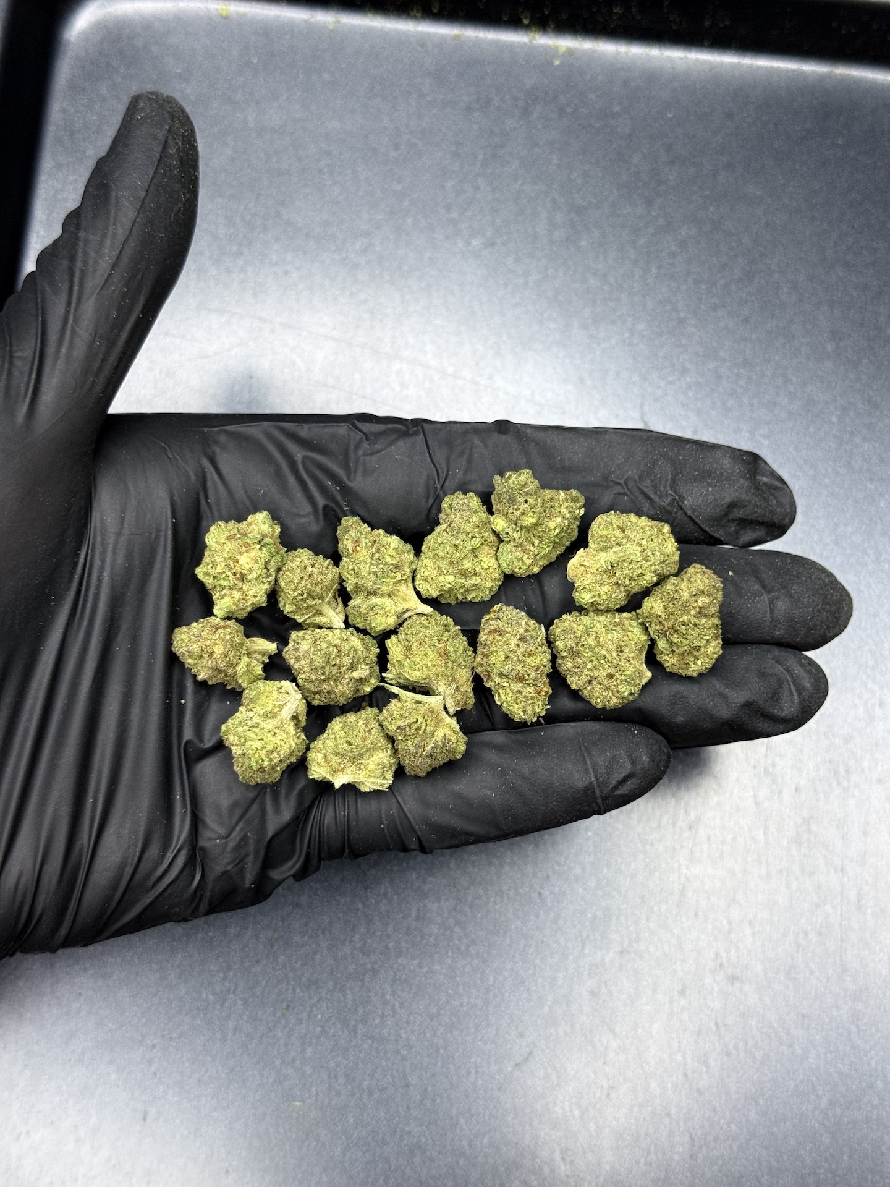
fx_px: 1645
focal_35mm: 48
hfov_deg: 30.3
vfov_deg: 39.7
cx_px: 445
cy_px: 594
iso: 125
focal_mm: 6.76
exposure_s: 1/50
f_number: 1.78
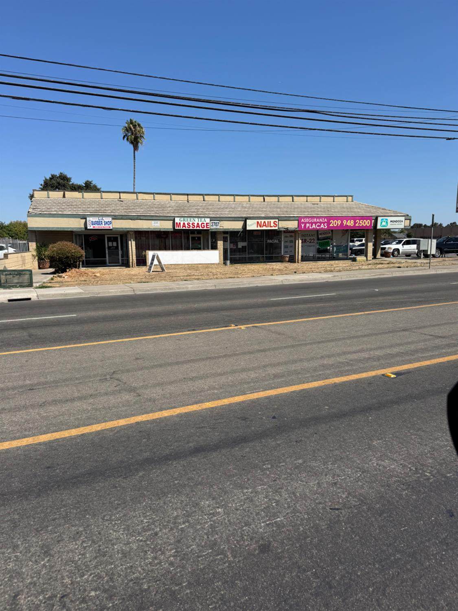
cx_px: 229
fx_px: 423
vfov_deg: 71.6
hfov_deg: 56.8
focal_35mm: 24
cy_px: 306
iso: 80
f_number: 1.78
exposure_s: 1/5814
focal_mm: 6.76
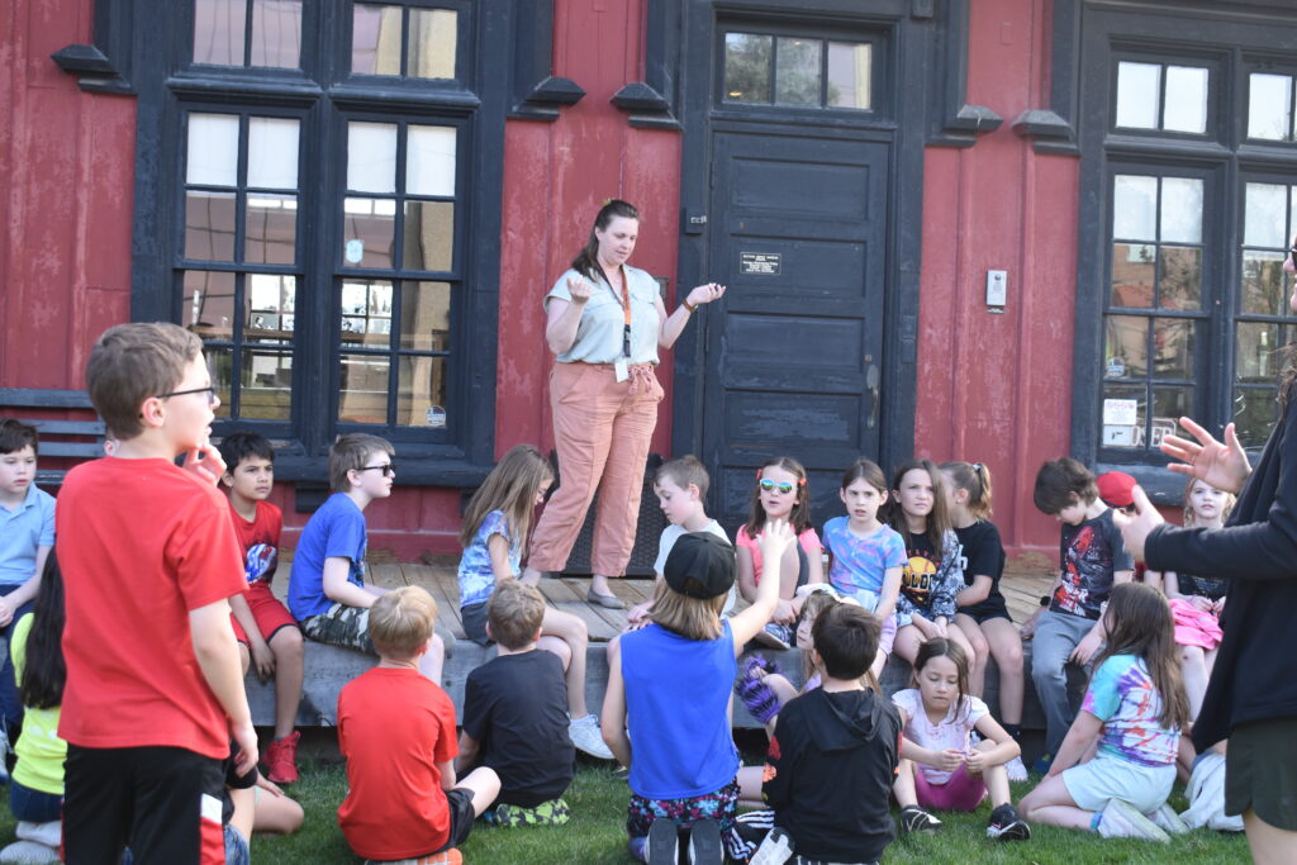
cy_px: 432
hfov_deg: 41.1
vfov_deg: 28.1
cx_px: 648
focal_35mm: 48
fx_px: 1729
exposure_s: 1/160
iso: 400
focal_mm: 32
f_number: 6.3
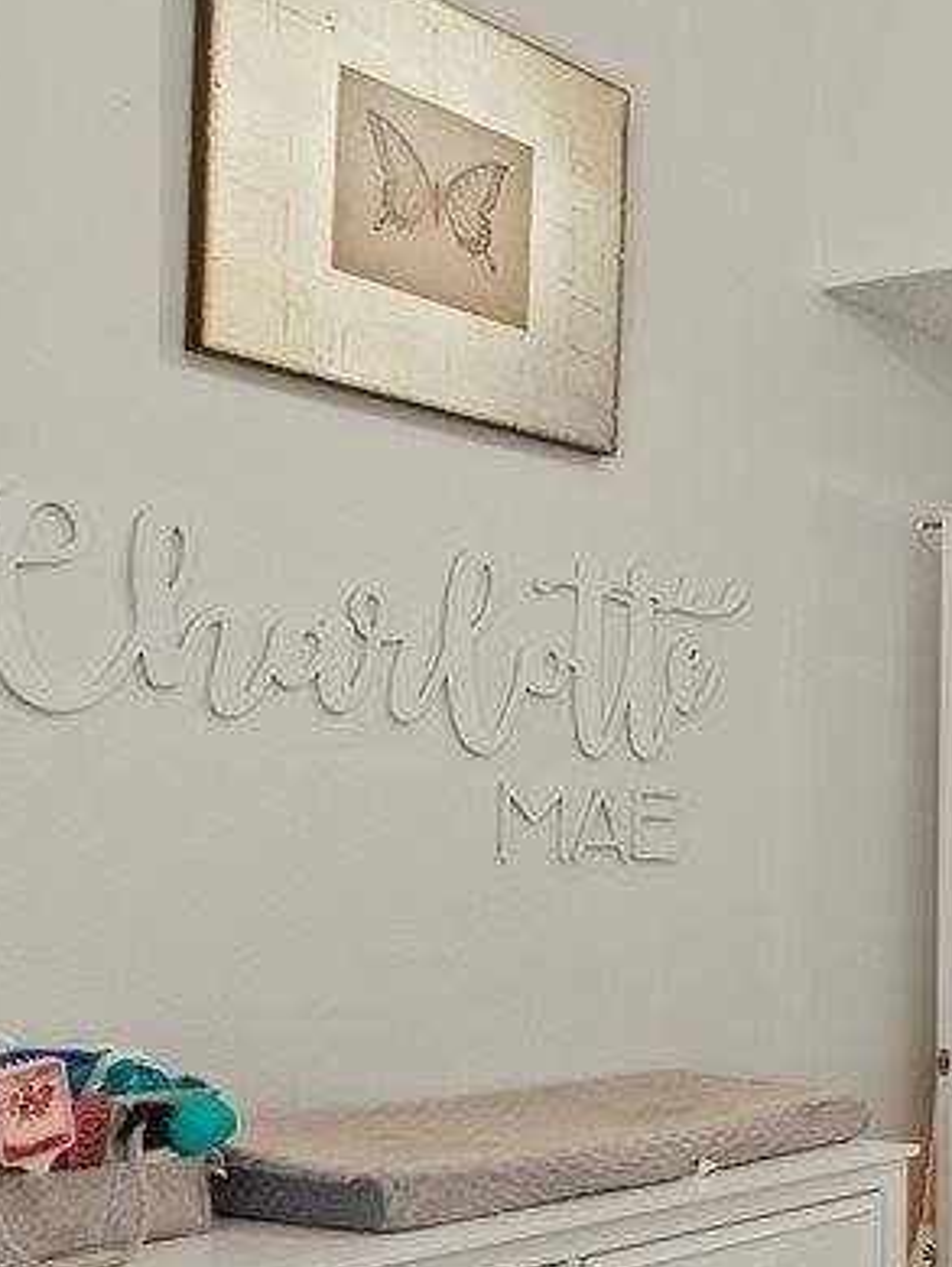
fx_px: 1538
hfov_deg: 23.5
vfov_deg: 43.6
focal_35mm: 42
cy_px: 916
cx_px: 1586
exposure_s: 1.3
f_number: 9
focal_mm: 8
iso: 200
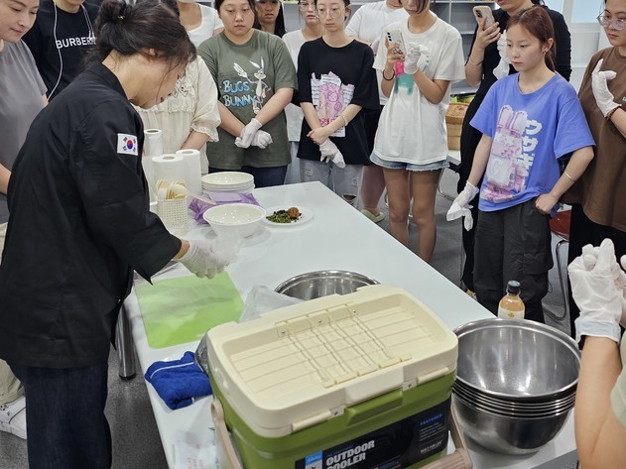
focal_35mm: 35
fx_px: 633
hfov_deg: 52.2
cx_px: 381
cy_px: 168
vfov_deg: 40.3
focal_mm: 6.3
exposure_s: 1/120
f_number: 1.7
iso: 250
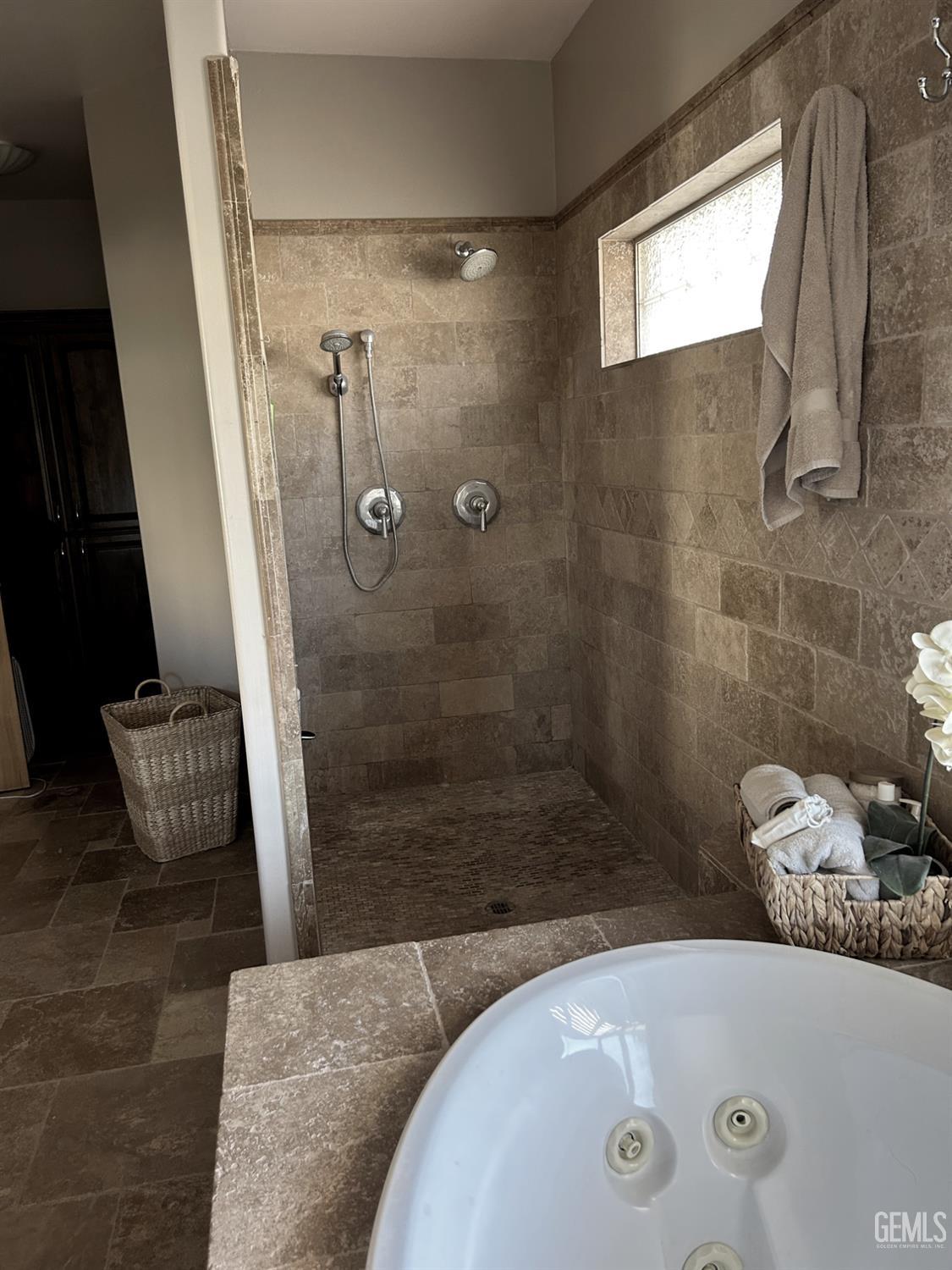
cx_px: 476
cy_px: 635
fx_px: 953
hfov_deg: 53.1
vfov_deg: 67.3
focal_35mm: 26
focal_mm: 5.7
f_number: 1.5
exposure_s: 1/60
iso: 160
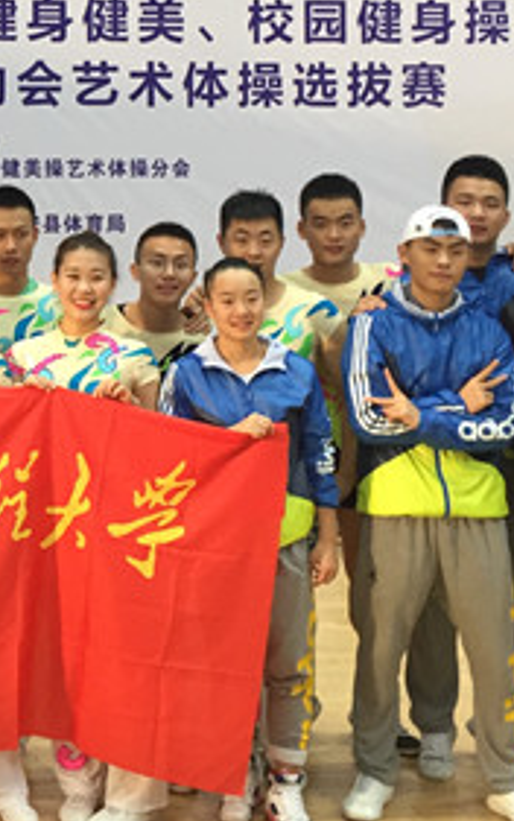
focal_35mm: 71
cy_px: 212
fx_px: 1589
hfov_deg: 17.5
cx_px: -111
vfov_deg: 28.6
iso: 64
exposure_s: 1/33
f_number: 2.2
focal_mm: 4.15
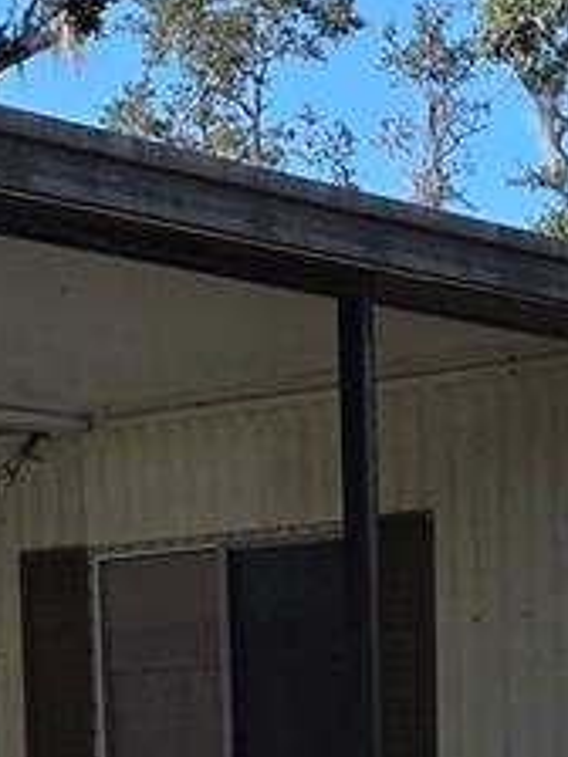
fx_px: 2691
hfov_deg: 11.6
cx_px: 798
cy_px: 1136
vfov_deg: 14.9
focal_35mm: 123
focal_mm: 5.4
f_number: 1.8
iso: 80
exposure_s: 1/2503
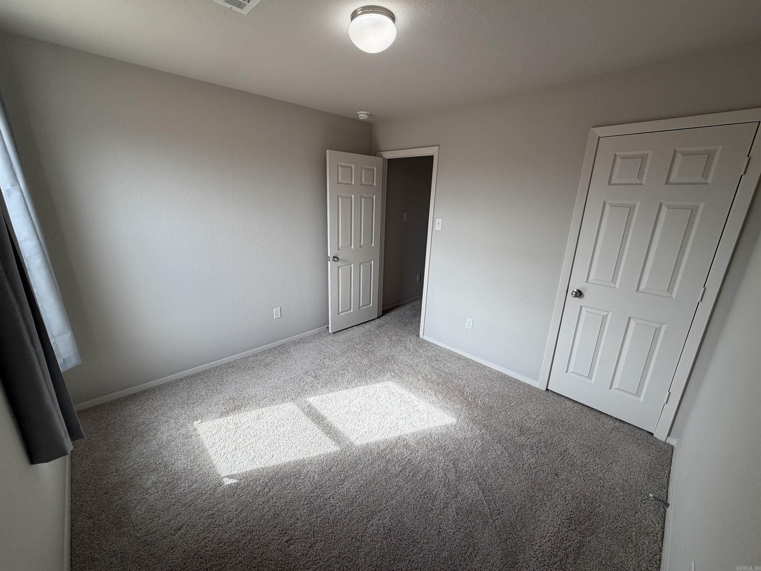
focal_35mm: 14
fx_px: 308
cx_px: 380
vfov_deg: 85.7
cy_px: 286
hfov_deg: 102.1
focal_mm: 2.22
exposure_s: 1/120
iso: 50
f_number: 2.2
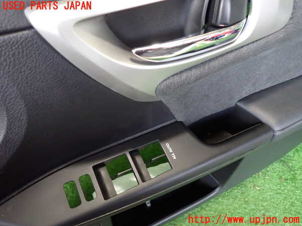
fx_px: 218
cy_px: 113
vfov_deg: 54.9
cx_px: 151
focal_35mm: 25
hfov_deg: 69.4
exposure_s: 1/30
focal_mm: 4.5
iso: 800
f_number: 2
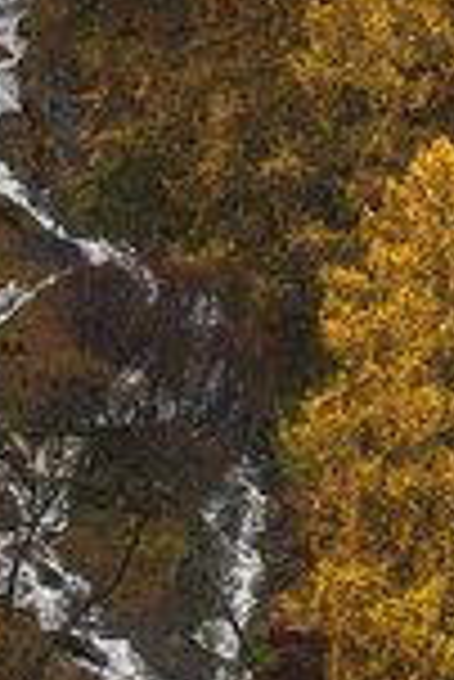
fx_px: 27855
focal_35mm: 1476
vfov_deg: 1.4
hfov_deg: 0.9
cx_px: -58
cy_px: -315
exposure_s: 1/250
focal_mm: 297.4
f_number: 8
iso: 500
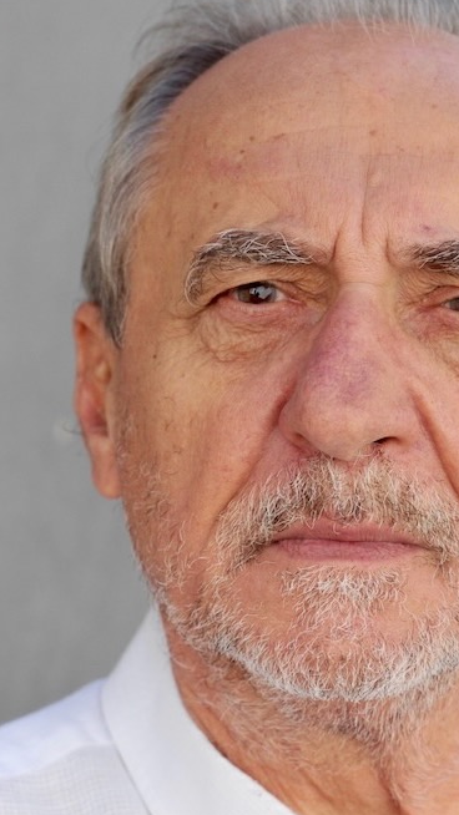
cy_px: 474
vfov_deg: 18.5
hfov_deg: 10.4
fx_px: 2509
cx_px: 344
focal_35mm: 116
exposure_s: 1/1600
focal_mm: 85
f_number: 5.6
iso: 800
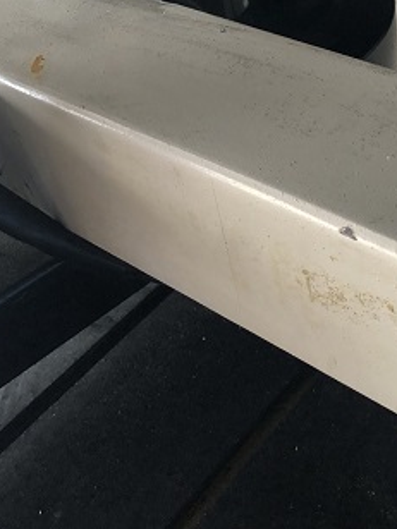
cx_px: 316
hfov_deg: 26.1
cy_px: 59
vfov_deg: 33.2
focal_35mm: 55
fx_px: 841
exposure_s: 1/15
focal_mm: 3.99
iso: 80
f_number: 1.8
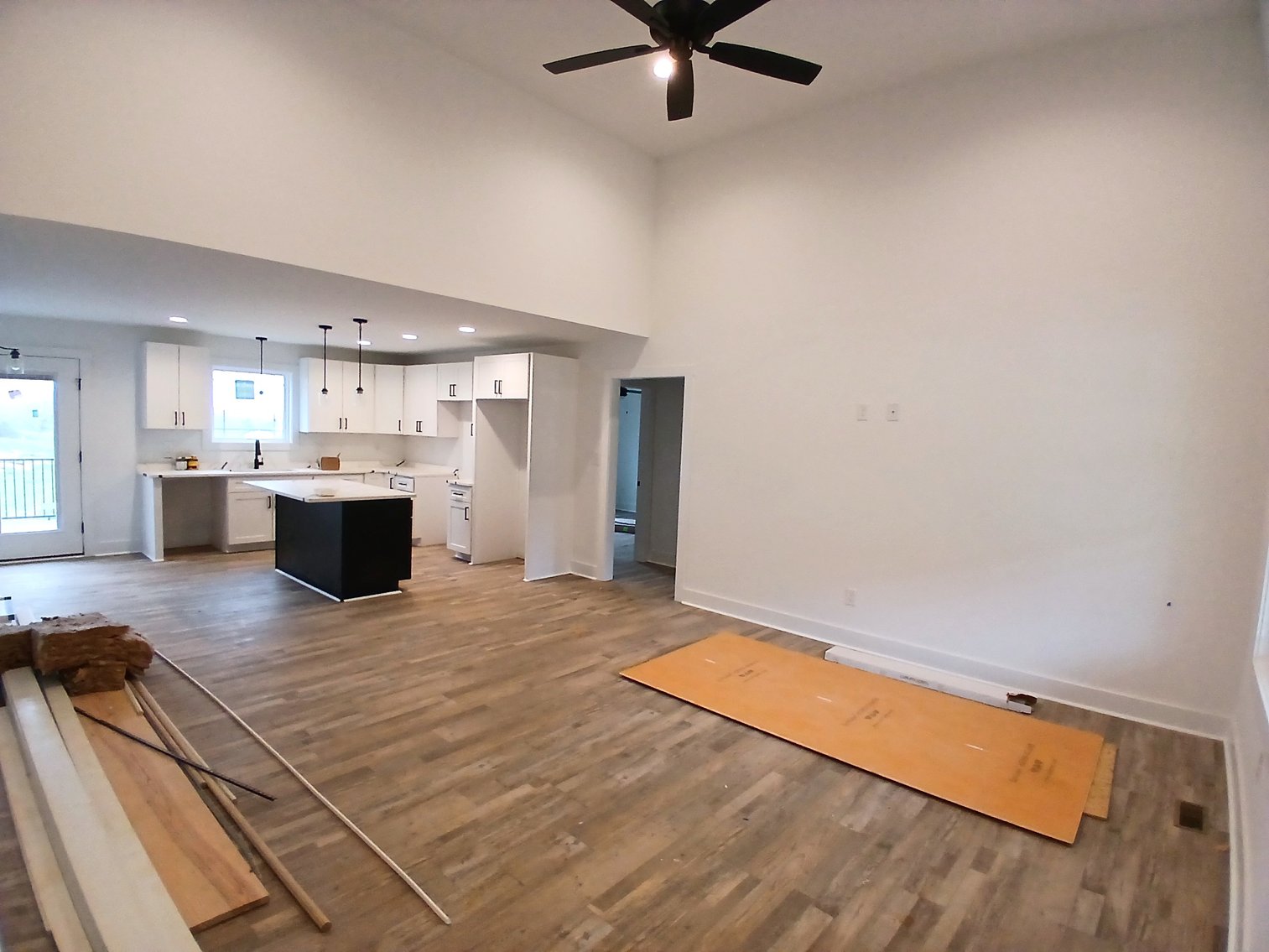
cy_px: 476
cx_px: 634
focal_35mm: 17
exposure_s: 1/33.3
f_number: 2.2
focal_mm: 1.4
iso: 100
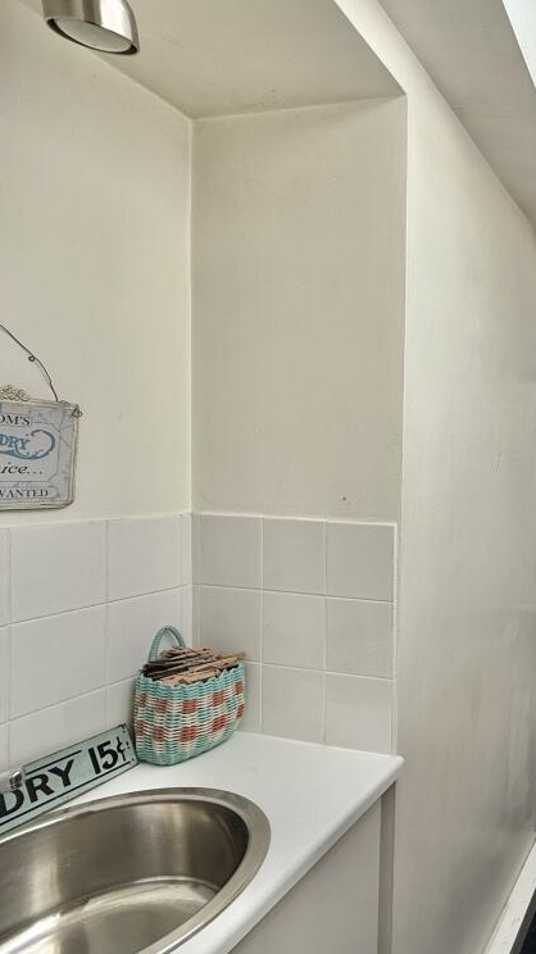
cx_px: 603
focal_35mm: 21
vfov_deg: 83.9
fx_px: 531
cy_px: 473
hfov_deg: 41.5
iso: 50
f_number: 2.2
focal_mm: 2.22
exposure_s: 1/184
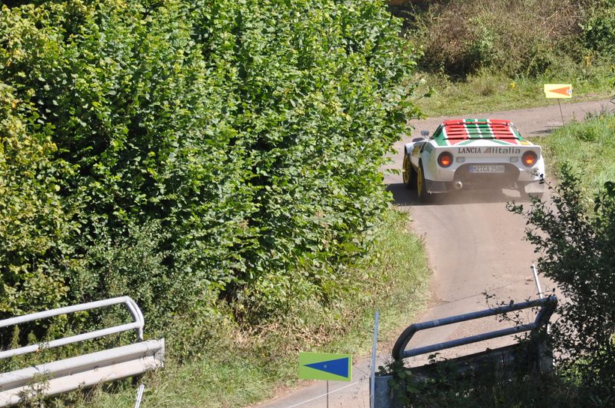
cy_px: 61
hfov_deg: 6.7
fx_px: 5237
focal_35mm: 307
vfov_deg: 4.5
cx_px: 418
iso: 250
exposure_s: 1/500
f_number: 5.6
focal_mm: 105
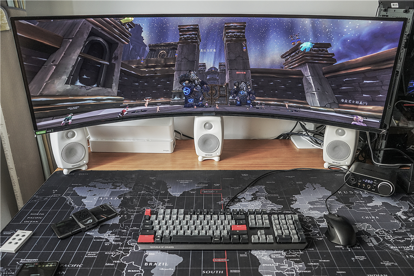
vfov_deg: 46.4
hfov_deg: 65.5
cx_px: 207
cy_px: 138
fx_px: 322
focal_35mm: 28
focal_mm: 28
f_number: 3.5
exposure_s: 1/100
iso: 800
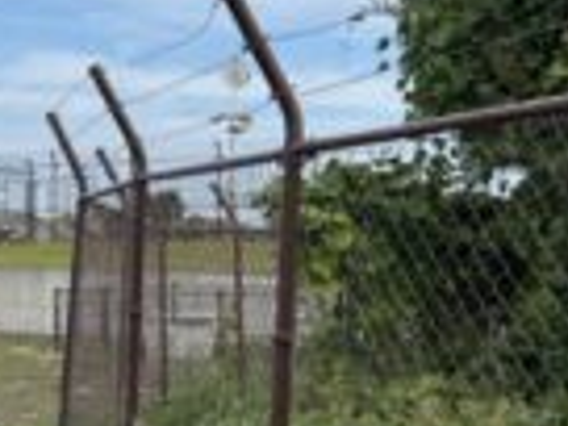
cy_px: 297
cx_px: -163
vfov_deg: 16.0
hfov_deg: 19.7
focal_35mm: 92
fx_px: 1510
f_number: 1.5
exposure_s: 1/3460
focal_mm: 5.7
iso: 50
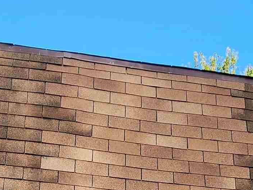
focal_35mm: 57
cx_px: 135
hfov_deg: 33.8
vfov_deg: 18.5
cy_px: 363
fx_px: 416
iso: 50
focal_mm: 2.2
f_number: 2.2
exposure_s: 1/397
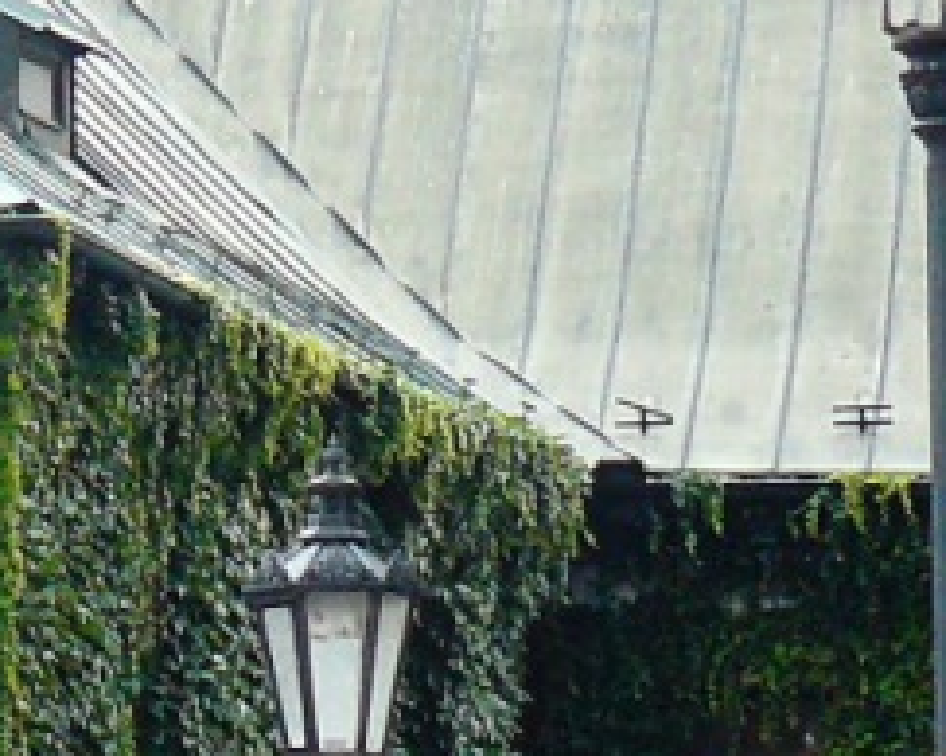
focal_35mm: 416
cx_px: -677
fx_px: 11638
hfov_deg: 4.6
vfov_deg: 3.7
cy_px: 873
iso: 200
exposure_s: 1/25
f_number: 3.2
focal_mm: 14
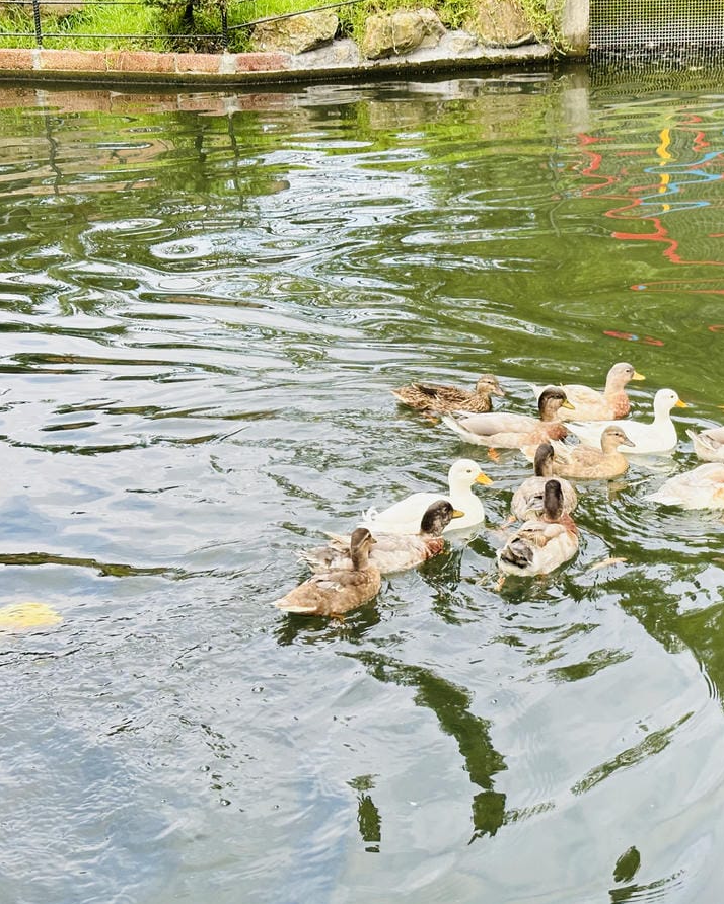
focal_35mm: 63
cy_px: 450
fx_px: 1687
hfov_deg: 24.0
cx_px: 542
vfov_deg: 30.0
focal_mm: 6.86
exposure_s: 1/412
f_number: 1.78
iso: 64
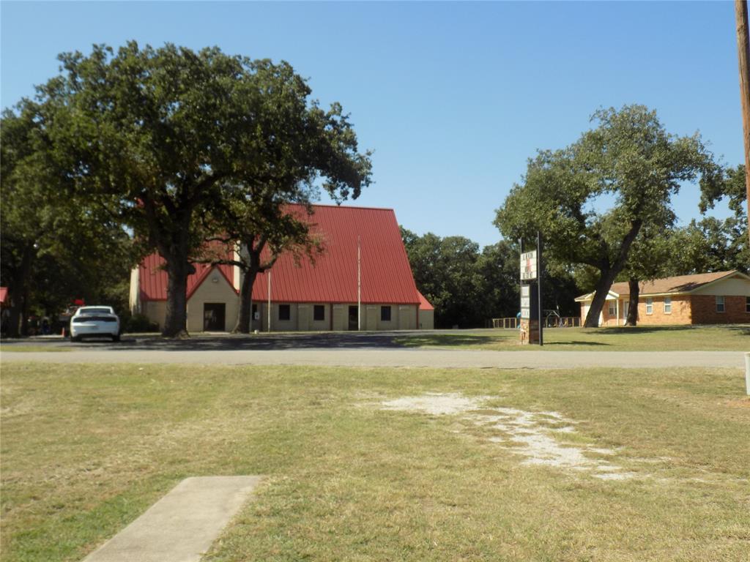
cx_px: 375
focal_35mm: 34
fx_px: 737
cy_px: 281
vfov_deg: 41.8
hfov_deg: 54.0
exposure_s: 1/640
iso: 80
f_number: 3.4
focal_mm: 6.1
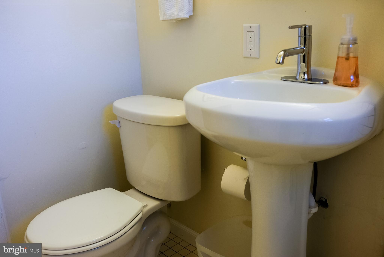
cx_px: 192
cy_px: 128
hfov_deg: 54.4
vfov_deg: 37.9
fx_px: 374
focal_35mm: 35
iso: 400
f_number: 4
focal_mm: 23
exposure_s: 1/100
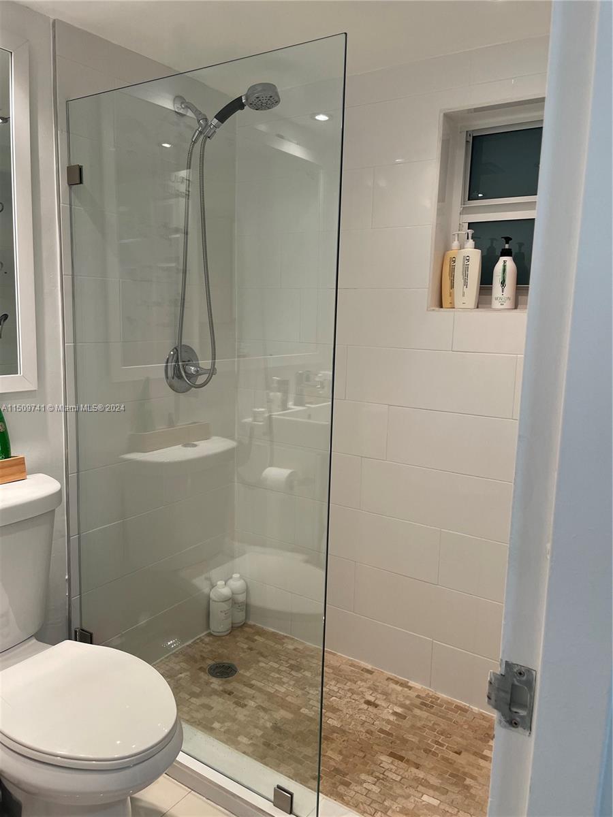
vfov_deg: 67.3
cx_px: 306
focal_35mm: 26
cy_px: 408
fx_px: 614
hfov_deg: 53.1
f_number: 1.6
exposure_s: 1/60
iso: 64
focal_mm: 4.2
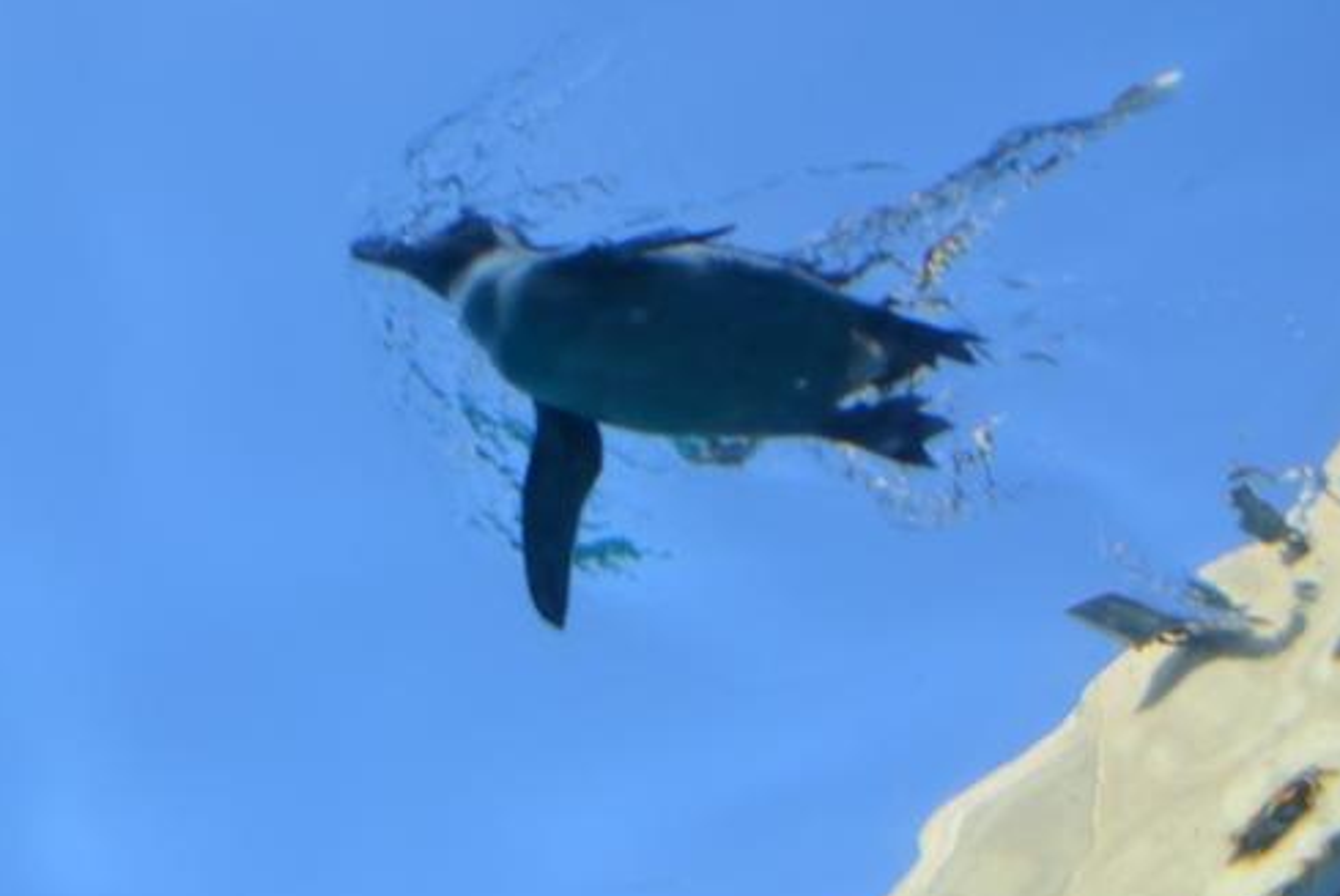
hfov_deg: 38.8
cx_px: 603
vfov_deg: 26.5
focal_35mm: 51
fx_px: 1900
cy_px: 382
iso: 400
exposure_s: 1/1000
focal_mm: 26
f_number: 4.5
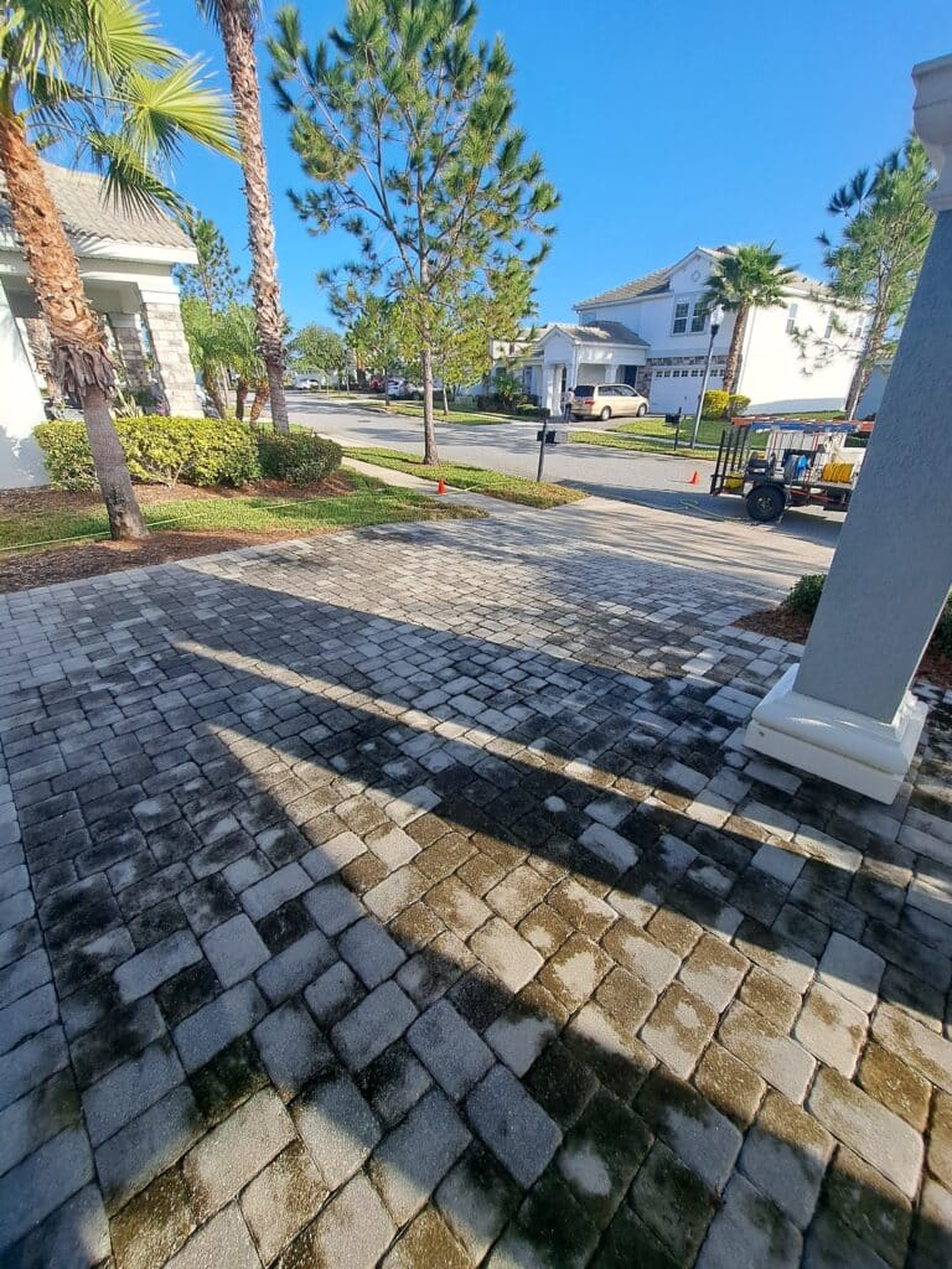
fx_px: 477
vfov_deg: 106.2
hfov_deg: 89.9
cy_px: 634
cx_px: 476
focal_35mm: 13
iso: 50
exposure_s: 1/735
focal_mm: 1.74
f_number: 2.2
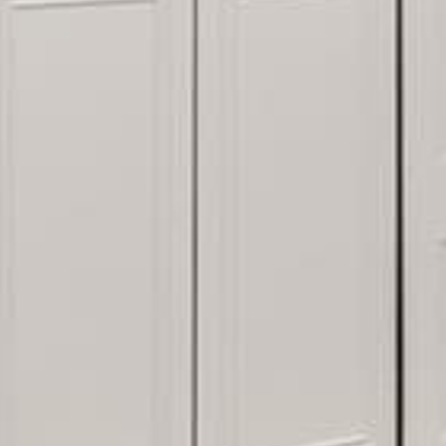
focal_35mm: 146
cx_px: 784
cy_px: -405
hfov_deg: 11.2
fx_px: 2128
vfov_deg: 11.0
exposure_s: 1/20
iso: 250
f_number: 9
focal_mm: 10
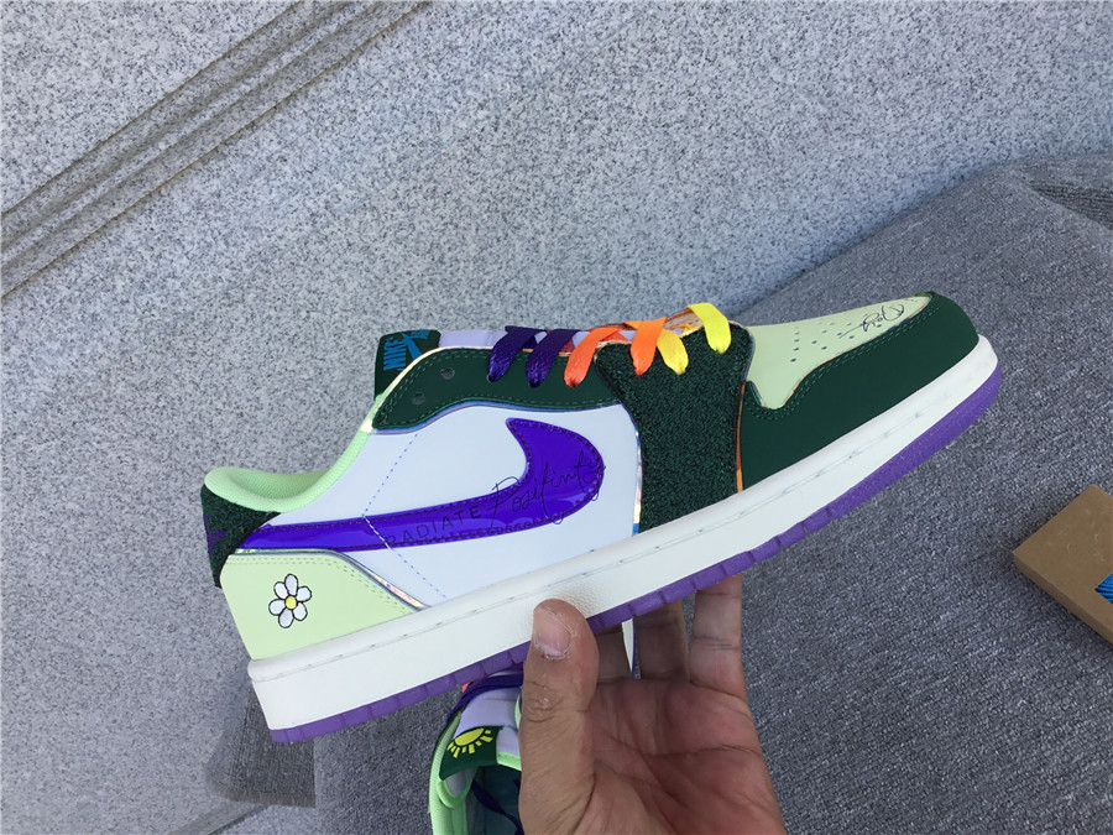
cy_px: 418
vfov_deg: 45.4
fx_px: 997
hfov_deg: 58.4
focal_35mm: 31
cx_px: 556
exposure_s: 1/259
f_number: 2.4
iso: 25
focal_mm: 3.3
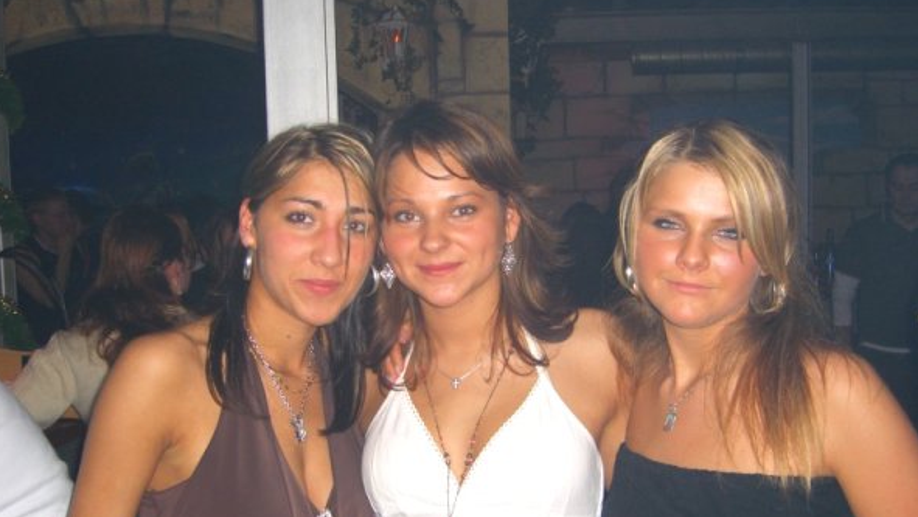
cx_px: 457
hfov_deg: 48.3
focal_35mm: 42
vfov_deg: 28.3
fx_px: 1023
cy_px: 317
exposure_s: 1/60
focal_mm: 7.9
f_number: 2.8
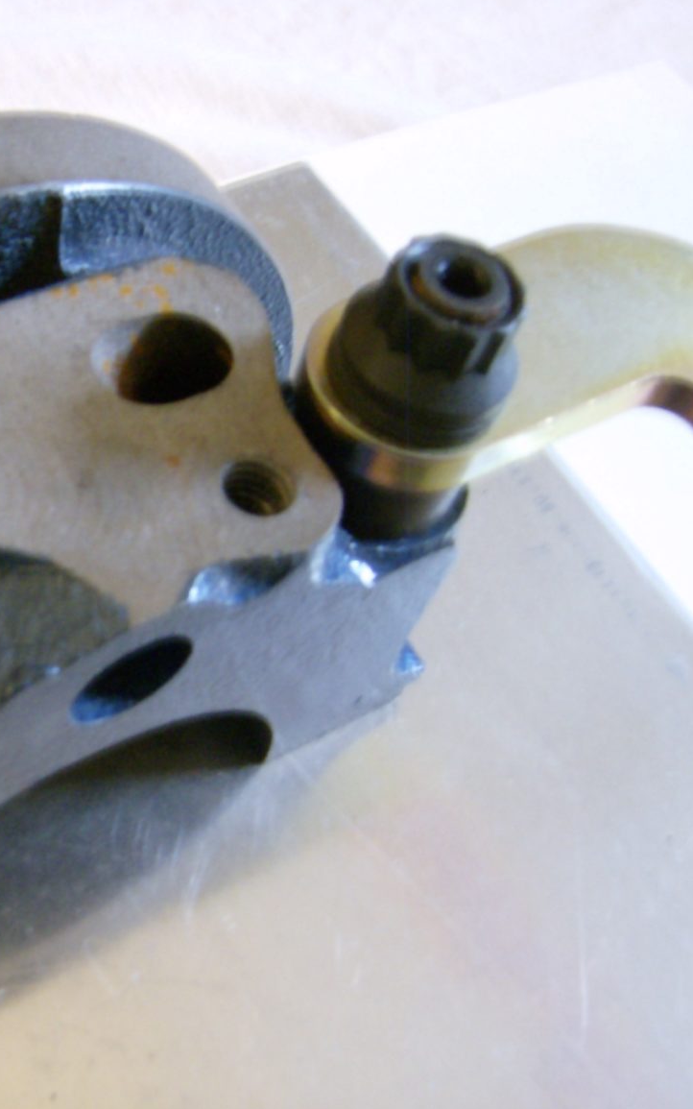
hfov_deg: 24.1
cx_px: -11
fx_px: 1541
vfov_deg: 39.6
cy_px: 552
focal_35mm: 51
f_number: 2.8
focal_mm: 6
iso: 200
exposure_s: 1/2.1
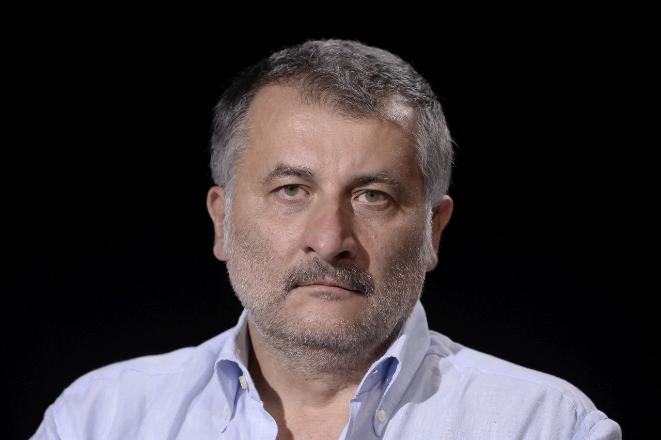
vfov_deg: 10.1
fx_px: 2477
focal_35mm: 135
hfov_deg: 15.2
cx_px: 330
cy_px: 220
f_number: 4.5
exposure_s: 1/250
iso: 1600
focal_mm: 135
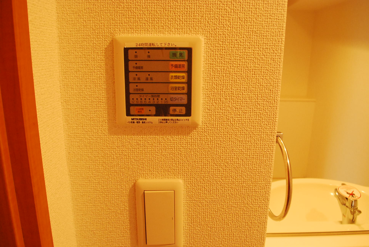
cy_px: 124
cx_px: 184
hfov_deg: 67.3
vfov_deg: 48.0
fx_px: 277
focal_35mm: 27
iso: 1600
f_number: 5.6
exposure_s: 1/40
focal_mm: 18
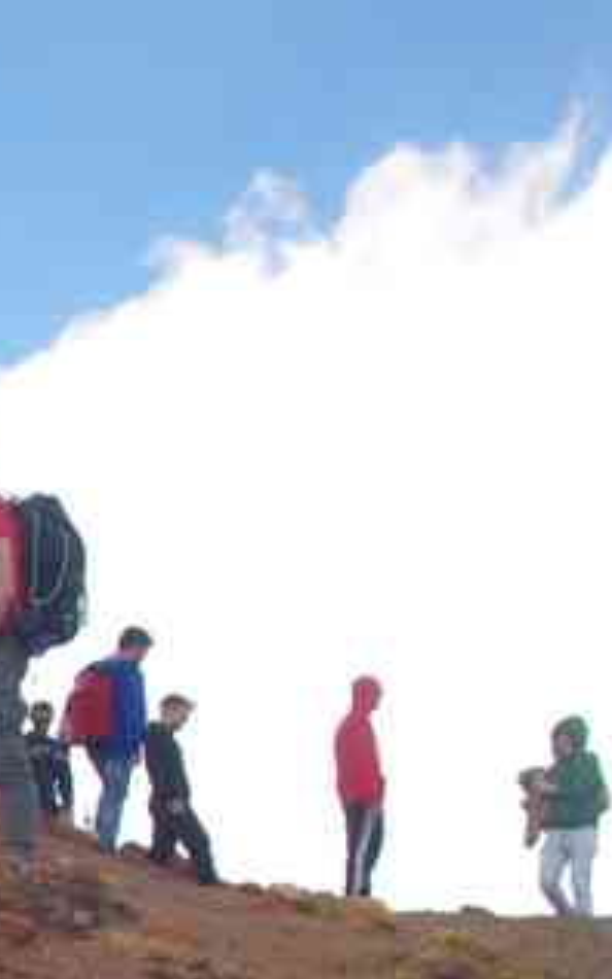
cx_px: -632
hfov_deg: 11.1
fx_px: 2830
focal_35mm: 106
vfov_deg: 19.0
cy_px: 1022
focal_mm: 21.9
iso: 200
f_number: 11
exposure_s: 1/50
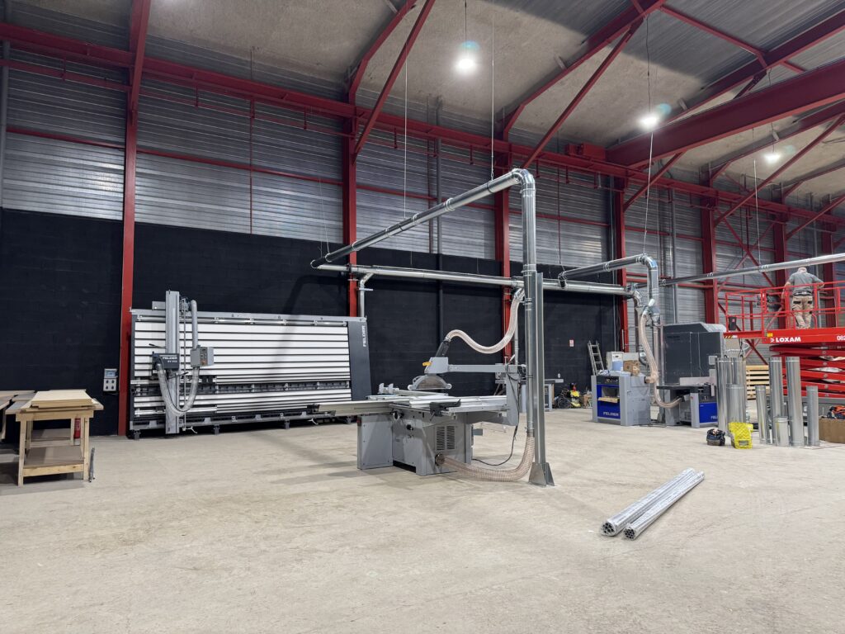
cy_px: 317
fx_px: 586
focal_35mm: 24
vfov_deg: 56.8
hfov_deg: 71.6
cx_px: 422
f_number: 1.78
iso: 200
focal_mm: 6.76
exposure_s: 1/108
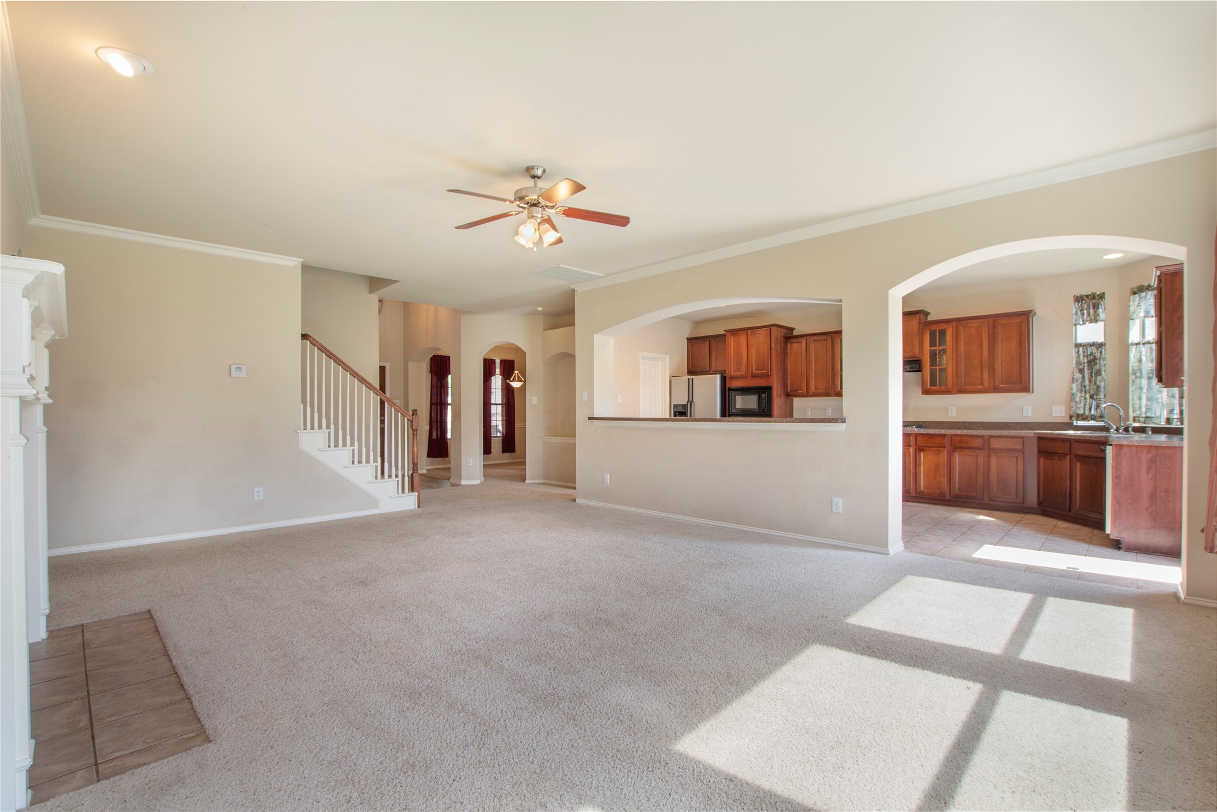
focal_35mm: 15
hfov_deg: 100.4
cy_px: 406
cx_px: 608
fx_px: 507
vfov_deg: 77.3
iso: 100
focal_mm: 10
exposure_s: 1/5
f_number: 8
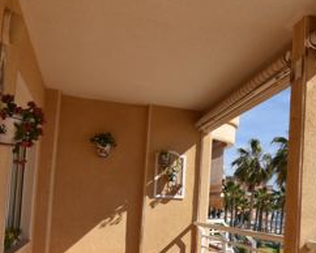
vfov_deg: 35.8
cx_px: 251
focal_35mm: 41
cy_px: 188
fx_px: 384
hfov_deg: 42.8
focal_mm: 10
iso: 200
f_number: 9
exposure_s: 1/800
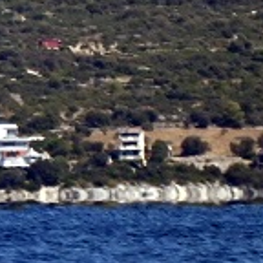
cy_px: -213
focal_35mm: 2654
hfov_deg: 0.7
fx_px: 22813
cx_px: -776
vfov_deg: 0.7
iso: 250
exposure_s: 1/2500
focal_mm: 300
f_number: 5.6
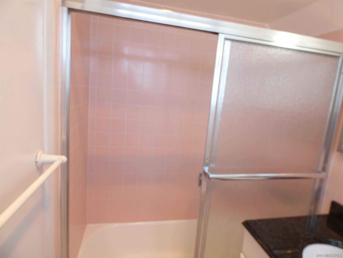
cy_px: 129
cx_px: 172
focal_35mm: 20
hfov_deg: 81.7
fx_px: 198
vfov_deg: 66.0
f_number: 2.8
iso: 160
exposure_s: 1/60
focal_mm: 3.58
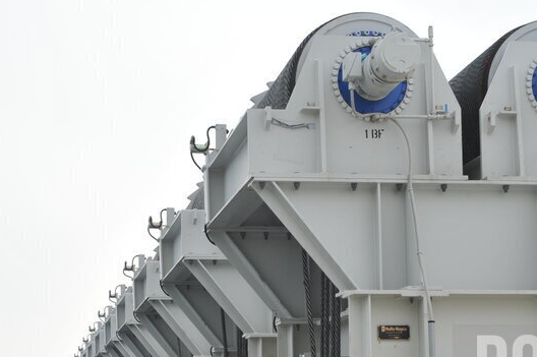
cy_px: 305
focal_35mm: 82
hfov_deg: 24.8
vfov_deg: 16.4
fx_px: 1222
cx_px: 228
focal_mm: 40
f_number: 11
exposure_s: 1/250
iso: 500
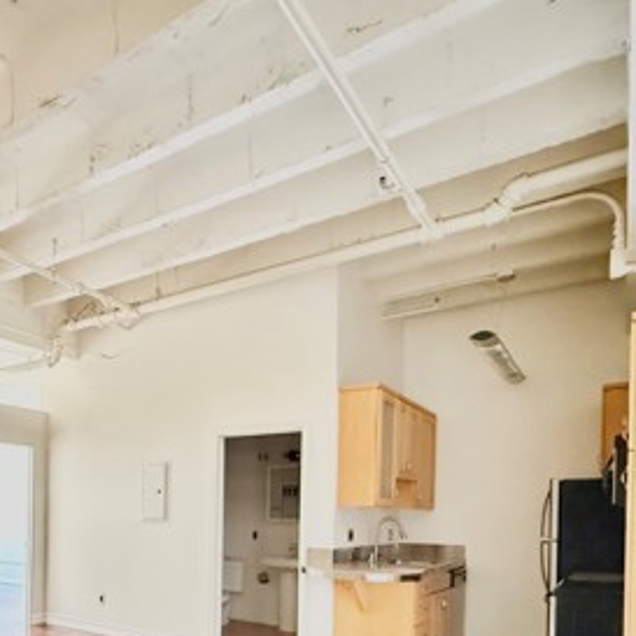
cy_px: 517
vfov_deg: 51.8
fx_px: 603
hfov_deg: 52.5
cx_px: 140
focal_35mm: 29
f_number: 2.2
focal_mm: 2.22
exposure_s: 1/24
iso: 2500
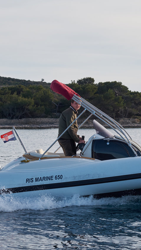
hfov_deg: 9.2
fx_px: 870
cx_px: 142
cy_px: 125
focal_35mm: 131
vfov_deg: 16.4
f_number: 5.6
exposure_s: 1/1700
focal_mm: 55
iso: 500
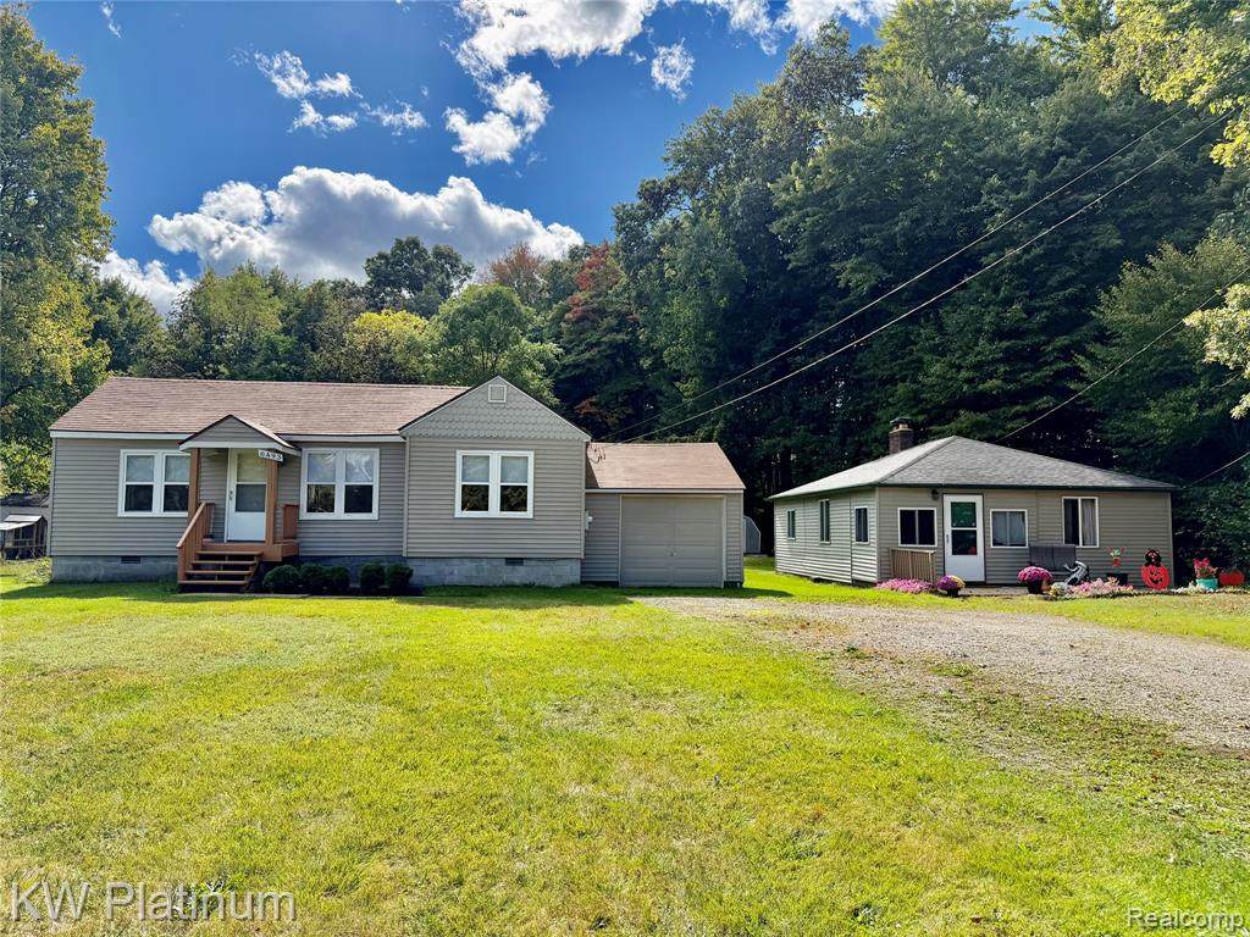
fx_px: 867
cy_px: 468
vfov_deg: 56.8
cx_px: 625
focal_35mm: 24
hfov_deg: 71.6
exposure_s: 1/3759
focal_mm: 6.76
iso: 100
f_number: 1.78
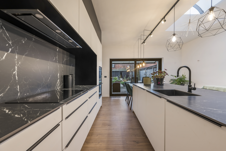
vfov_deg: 81.3
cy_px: 76
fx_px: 88
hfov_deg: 104.2
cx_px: 113
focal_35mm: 14
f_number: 8
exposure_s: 1/3
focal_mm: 14
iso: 250
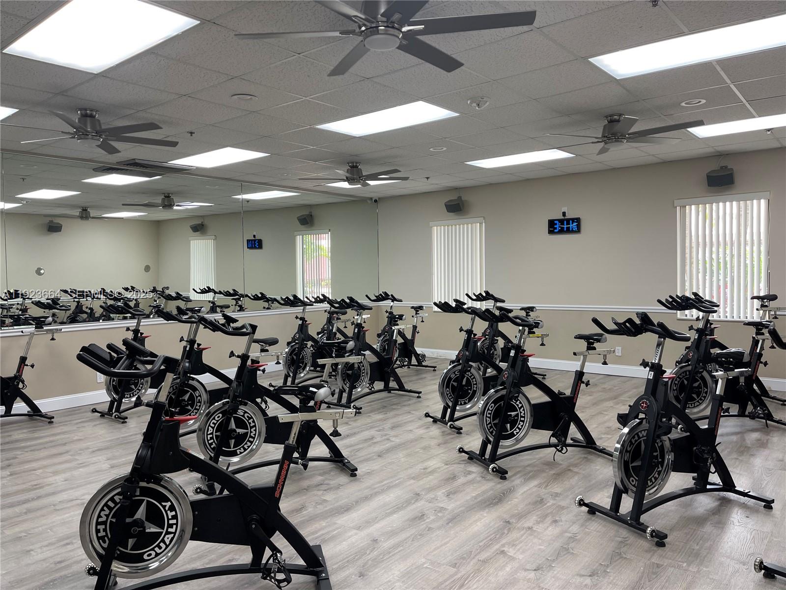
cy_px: 295
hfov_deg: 67.3
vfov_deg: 53.1
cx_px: 393
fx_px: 590
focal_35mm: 26
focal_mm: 5.1
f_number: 1.6
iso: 64
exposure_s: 1/60
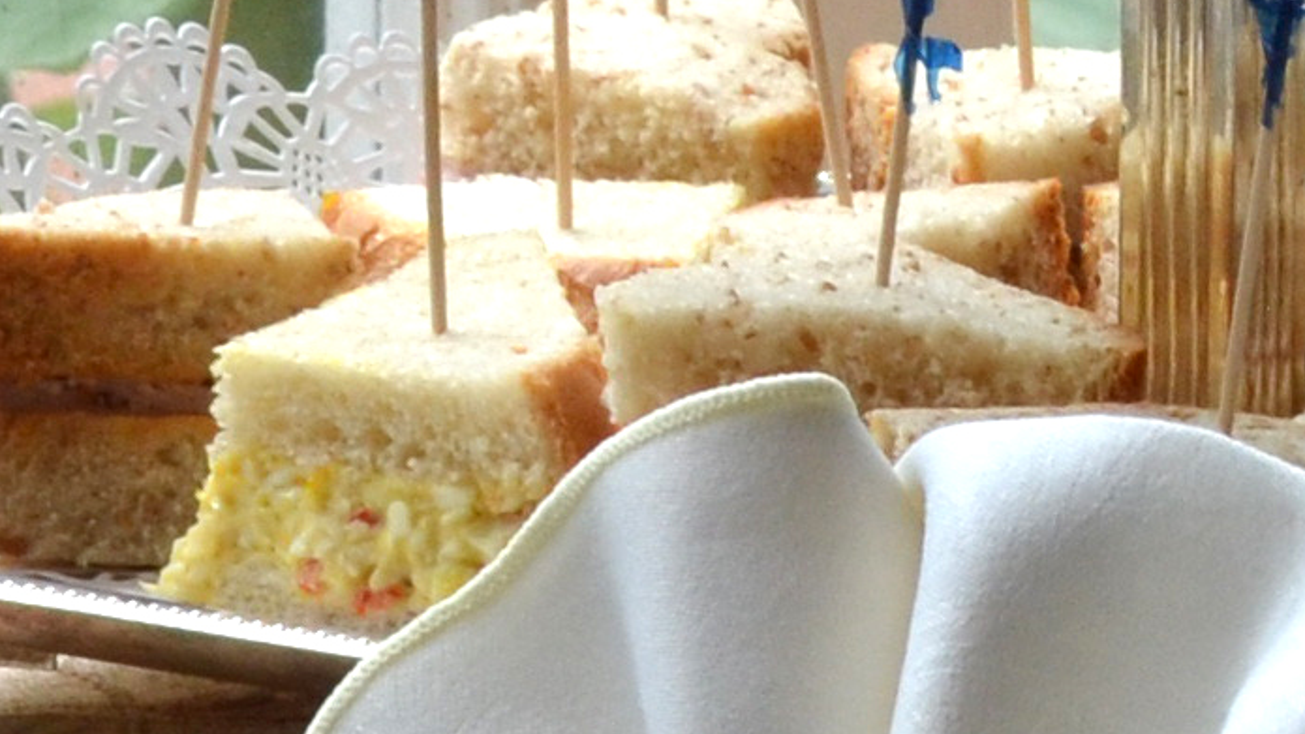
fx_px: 19240
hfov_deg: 3.9
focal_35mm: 556
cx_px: 2039
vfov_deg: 2.2
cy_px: -432
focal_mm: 50
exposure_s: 1/160
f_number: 9
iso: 400
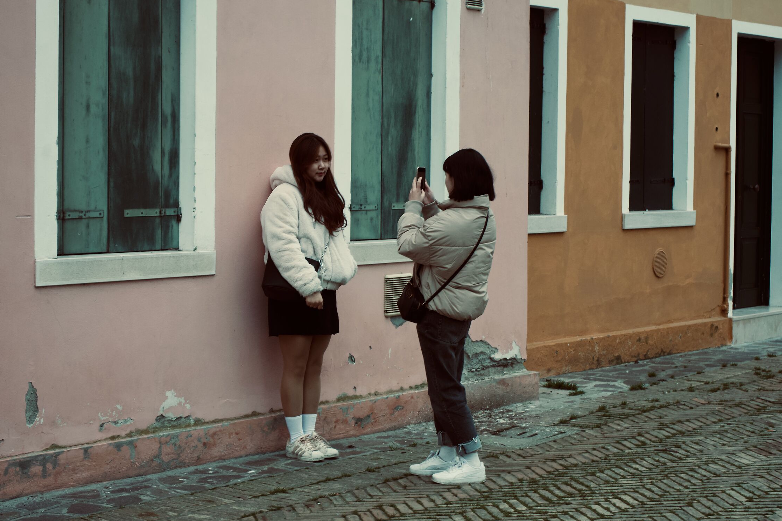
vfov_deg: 18.2
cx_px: 394
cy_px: 249
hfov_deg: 27.0
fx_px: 1629
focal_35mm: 75
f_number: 5.6
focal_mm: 70
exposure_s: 1/50
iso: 800
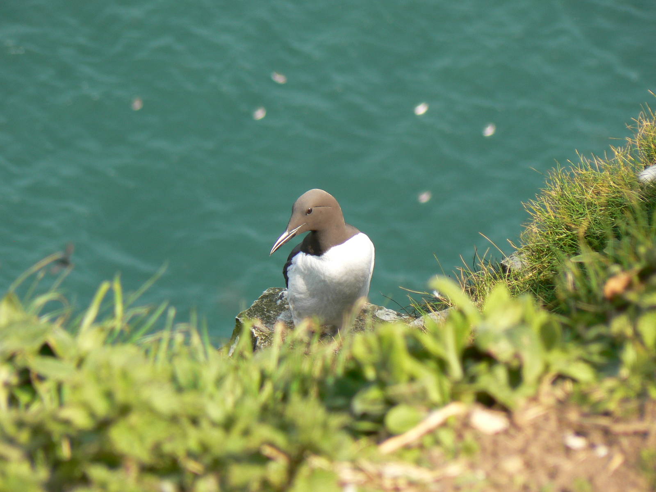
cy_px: 246
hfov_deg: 4.6
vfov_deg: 3.4
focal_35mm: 432
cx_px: 328
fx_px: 8187
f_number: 5.6
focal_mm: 72
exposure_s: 1/200
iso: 80
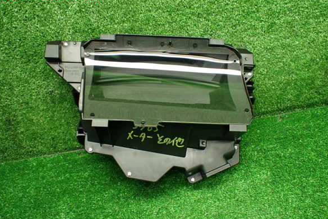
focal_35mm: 32
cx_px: 164
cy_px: 113
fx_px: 292
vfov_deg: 41.1
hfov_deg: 58.7
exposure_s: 1/100
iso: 800
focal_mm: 5.4
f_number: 2.3
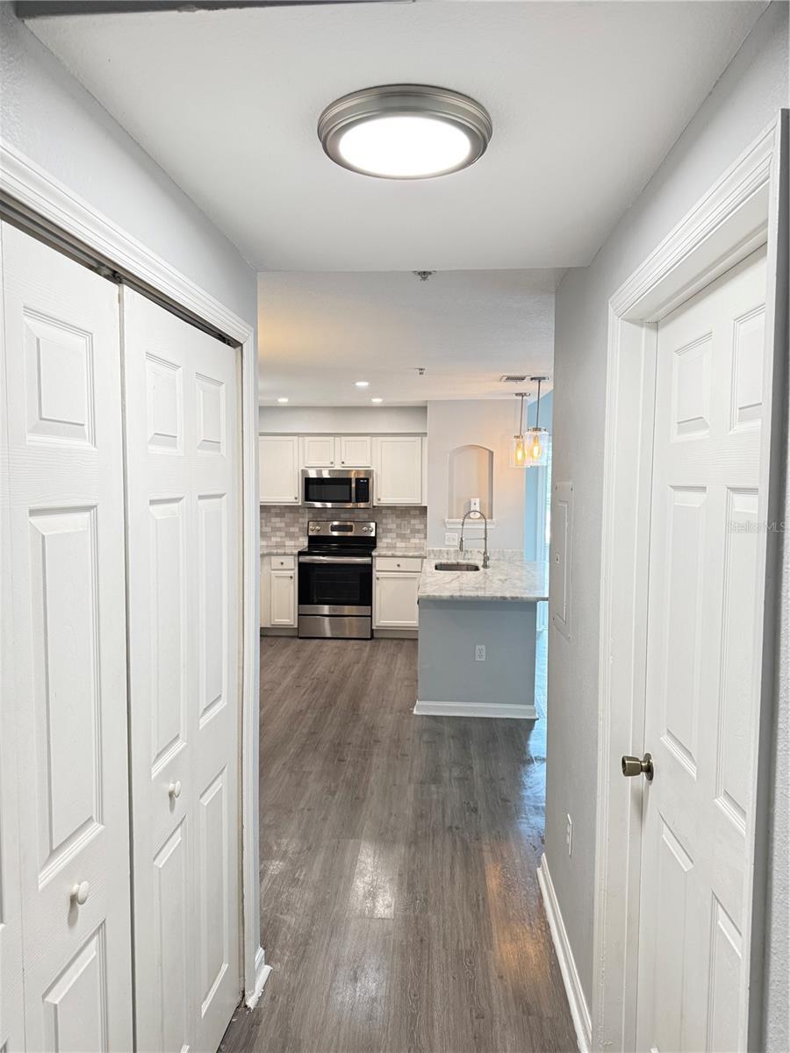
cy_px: 526
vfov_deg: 71.6
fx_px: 730
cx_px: 395
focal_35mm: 24
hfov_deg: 56.8
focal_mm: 6.76
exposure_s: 1/120
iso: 400
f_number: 1.78
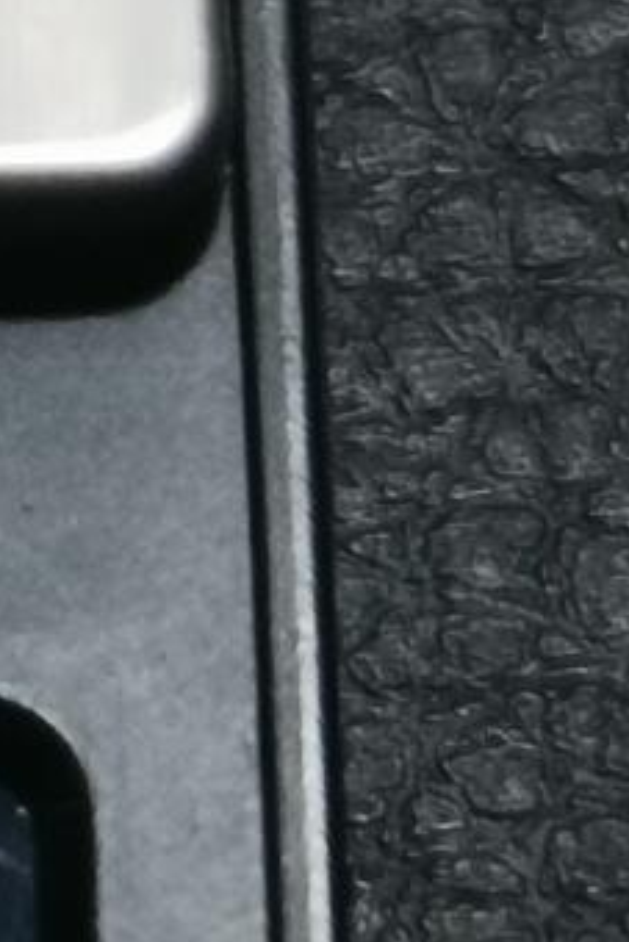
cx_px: -1200
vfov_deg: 6.6
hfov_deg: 4.3
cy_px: -640
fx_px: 8063
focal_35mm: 308
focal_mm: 6.67
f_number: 1.9
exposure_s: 1/100
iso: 100
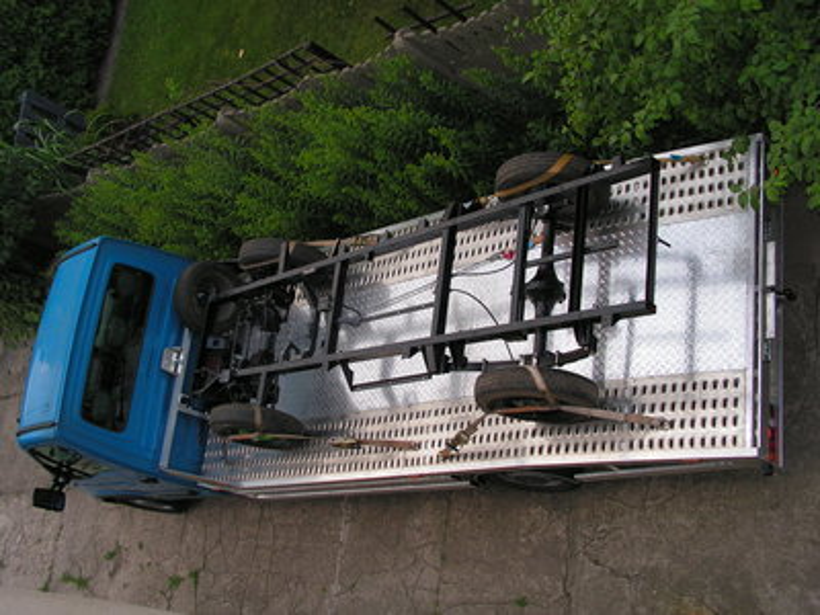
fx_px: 1090
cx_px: 410
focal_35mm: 46
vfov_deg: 31.5
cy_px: 308
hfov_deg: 41.2
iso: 100
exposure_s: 1/125
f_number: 3.2
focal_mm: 7.8
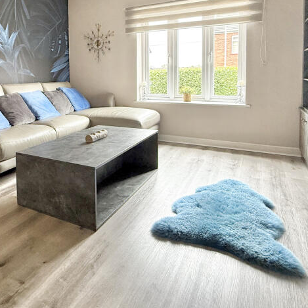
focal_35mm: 27
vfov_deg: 56.9
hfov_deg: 56.4
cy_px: 88
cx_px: 81
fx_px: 272
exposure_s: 1/99
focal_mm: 2.22
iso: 250
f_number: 2.2
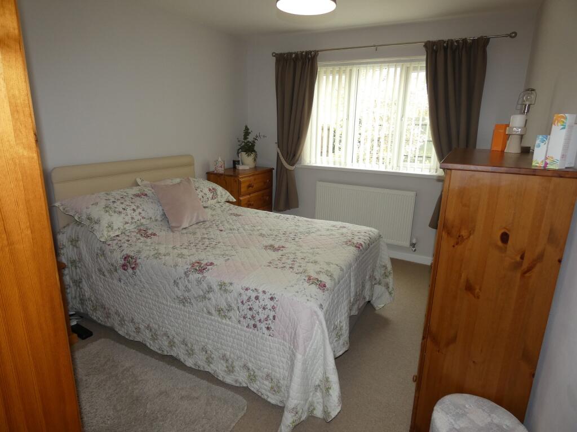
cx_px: 288
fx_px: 333
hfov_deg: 81.7
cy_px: 216
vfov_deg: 66.0
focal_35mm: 20
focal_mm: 3.6
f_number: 2.8
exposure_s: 1/60
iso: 100
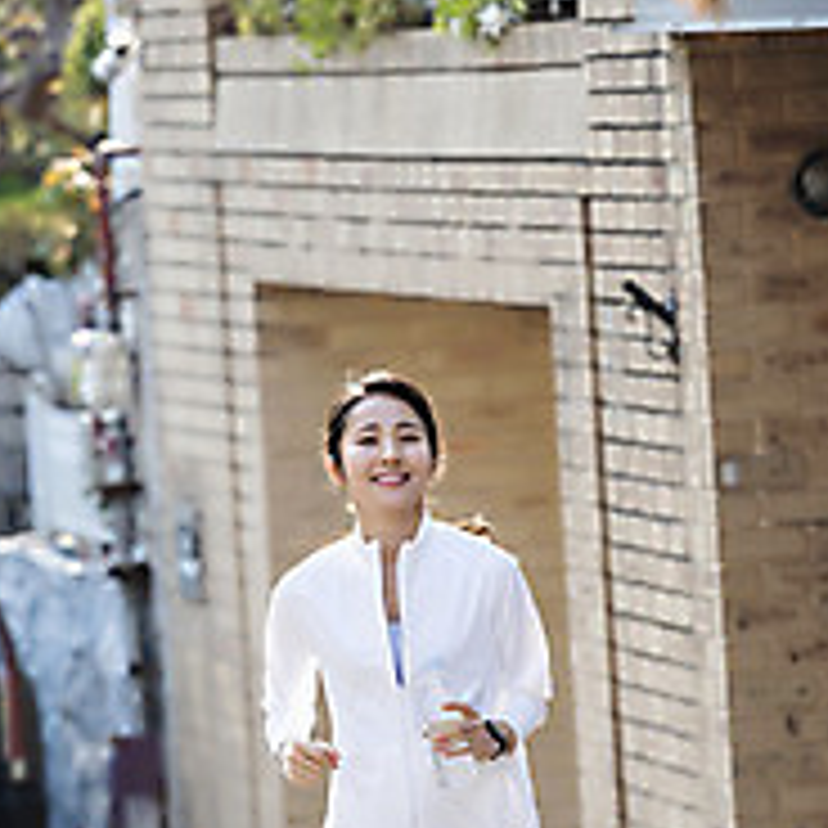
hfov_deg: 5.1
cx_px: 385
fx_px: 9228
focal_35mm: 341
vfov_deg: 5.1
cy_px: 490
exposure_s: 1/640
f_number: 4
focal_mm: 185
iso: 160
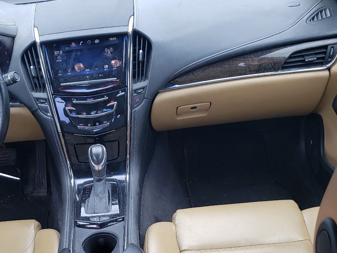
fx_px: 458
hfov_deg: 39.9
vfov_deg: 29.7
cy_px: 222
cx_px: 110
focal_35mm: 47
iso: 50
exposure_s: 1/208
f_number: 1.5
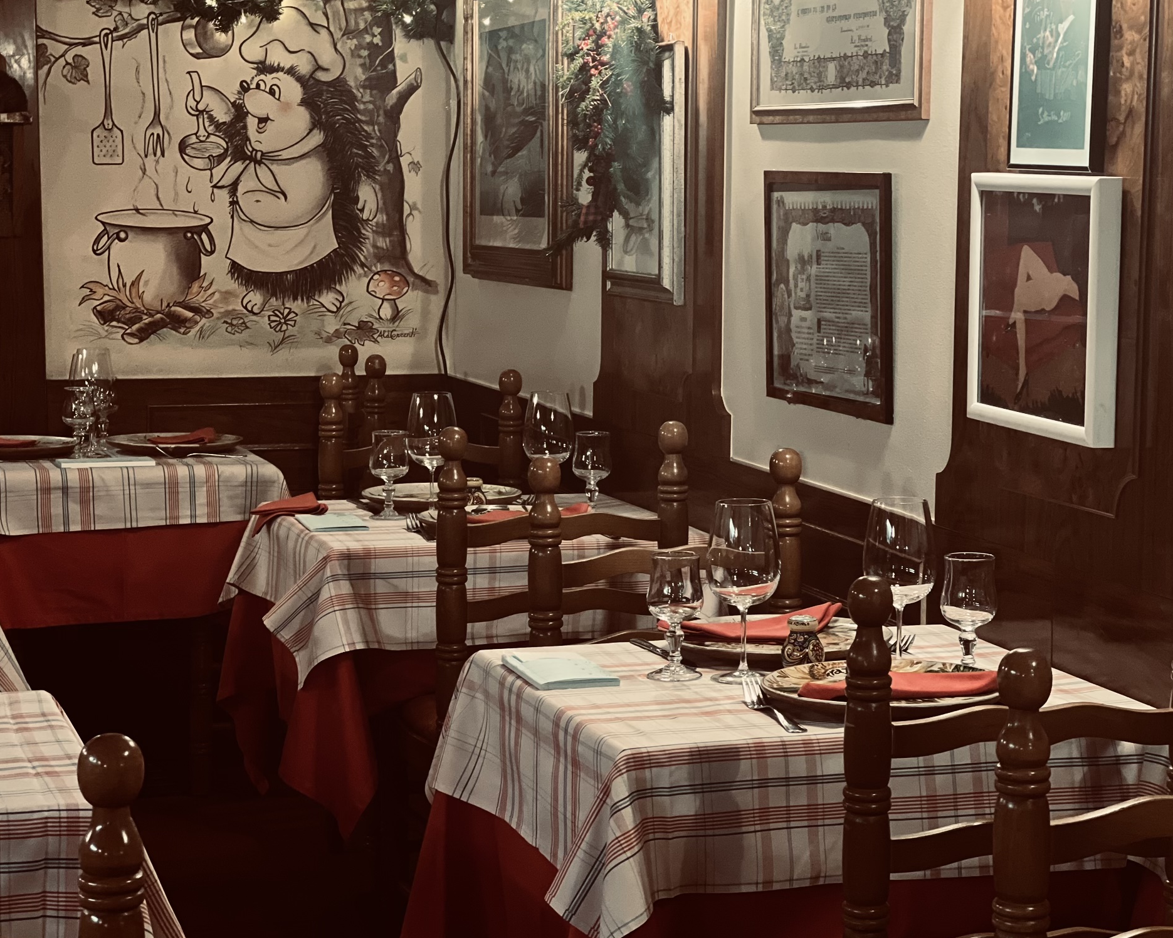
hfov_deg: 23.6
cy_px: 472
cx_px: 619
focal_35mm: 81
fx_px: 2811
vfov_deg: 18.9
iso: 400
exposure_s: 1/20
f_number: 2.8
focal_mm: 9
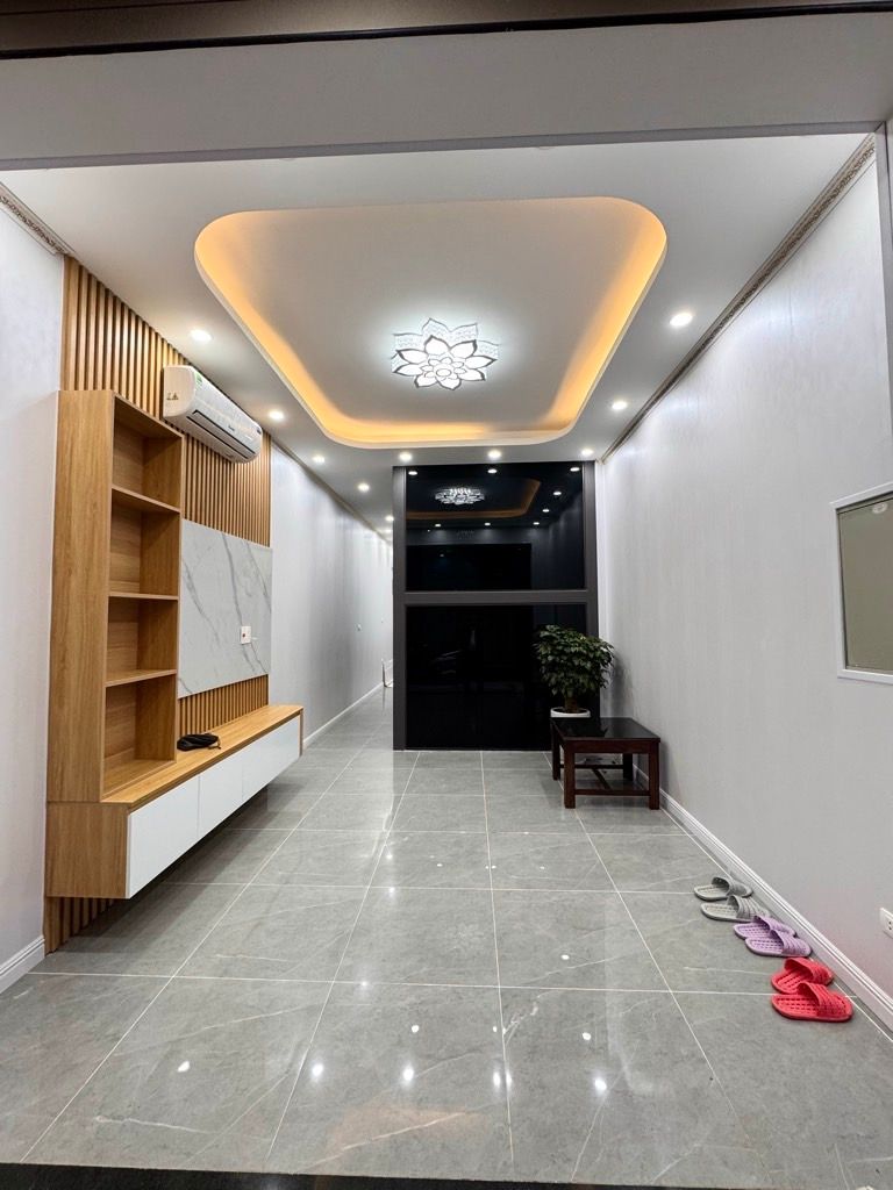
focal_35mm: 14
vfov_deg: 102.1
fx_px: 482
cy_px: 595
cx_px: 446
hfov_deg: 85.7
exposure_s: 1/100
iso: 160
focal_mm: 2.22
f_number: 2.2
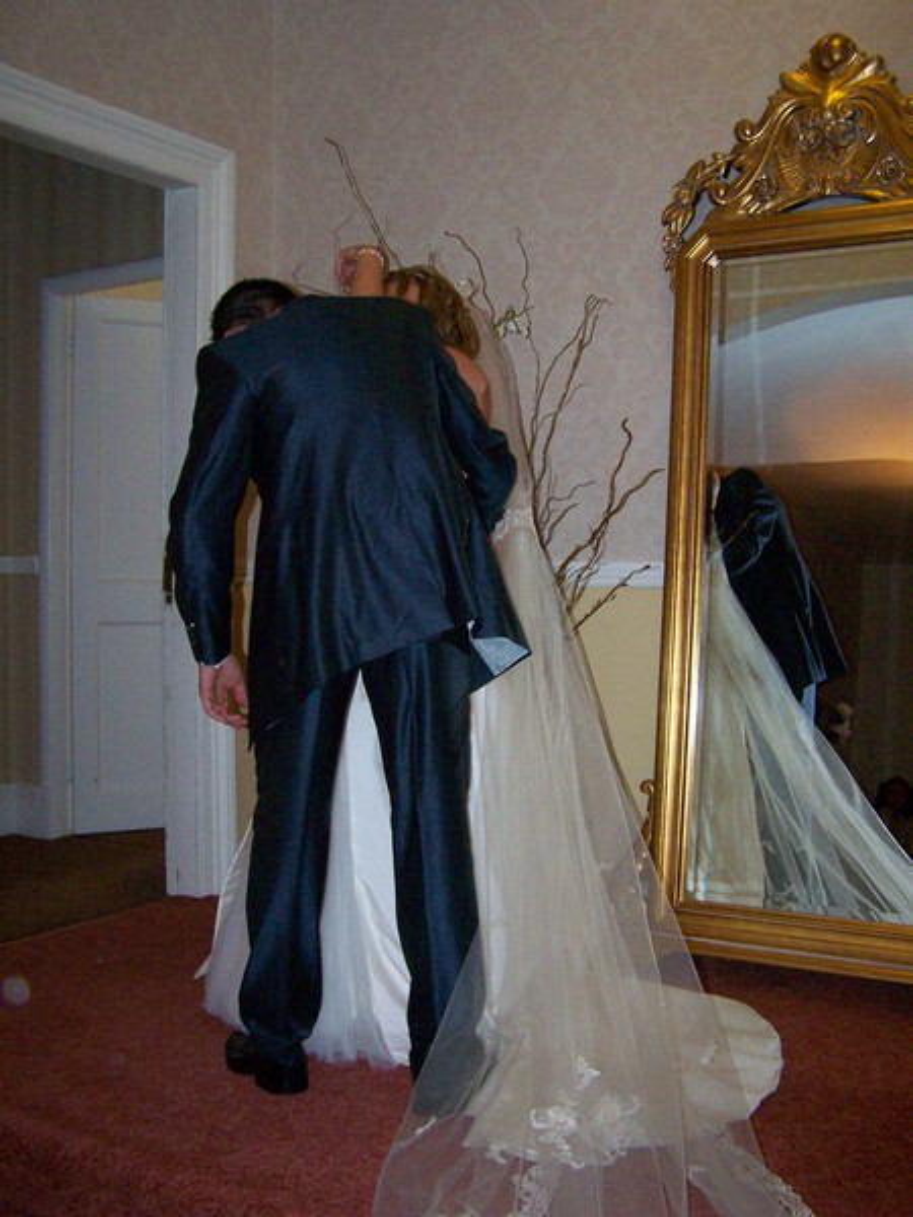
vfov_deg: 49.0
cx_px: 456
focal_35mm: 38
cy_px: 608
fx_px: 1336
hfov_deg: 37.7
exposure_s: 1/60
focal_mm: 6.3
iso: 400
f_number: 2.8
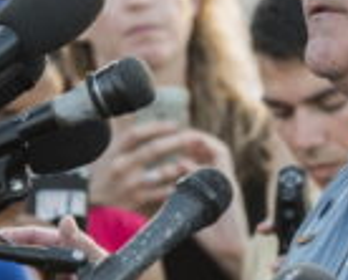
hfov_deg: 2.8
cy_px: 119
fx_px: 7008
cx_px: 202
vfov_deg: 2.3
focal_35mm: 679
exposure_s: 1/100
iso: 800
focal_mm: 200
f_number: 5.6
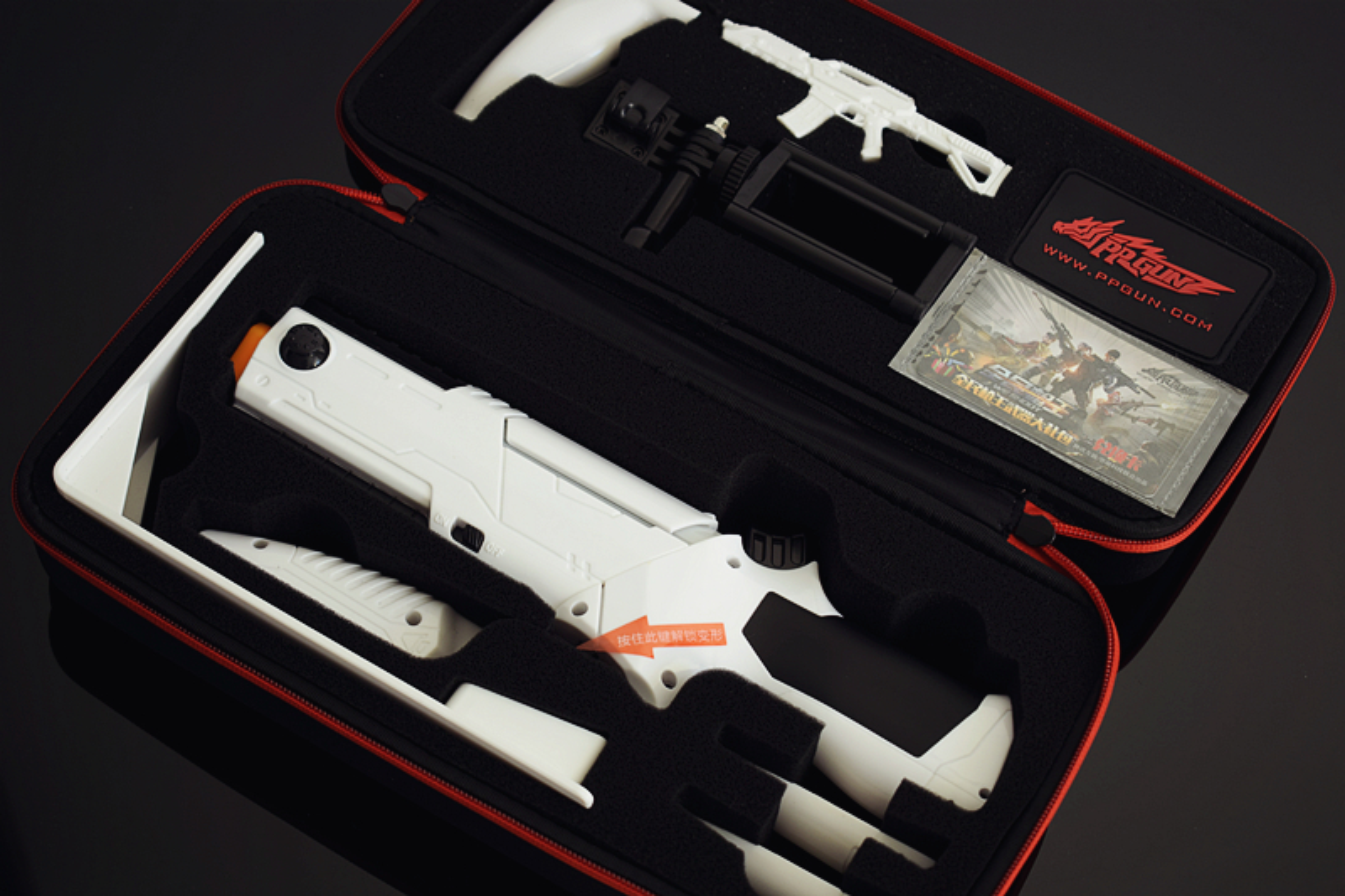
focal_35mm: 72
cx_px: 672
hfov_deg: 28.1
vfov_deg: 18.9
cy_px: 448
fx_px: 2689
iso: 100
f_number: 5.3
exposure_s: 1/13
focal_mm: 48
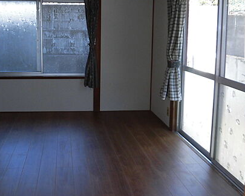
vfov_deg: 39.4
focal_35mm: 37
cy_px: 59
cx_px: 80
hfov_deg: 48.2
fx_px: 268
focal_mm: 4.3
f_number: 3.1
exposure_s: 1/60
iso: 100
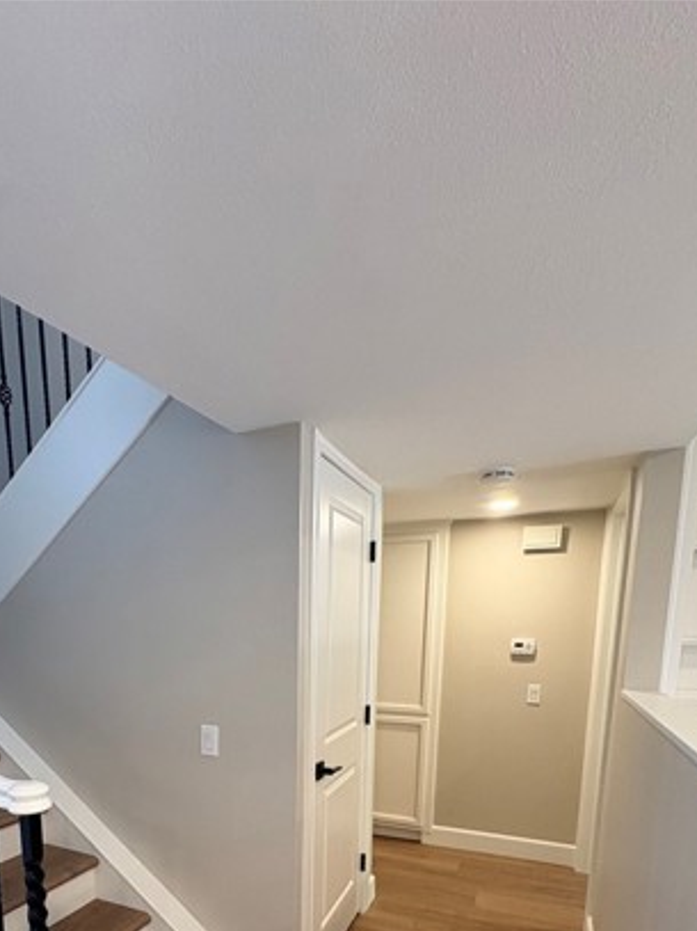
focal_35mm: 22
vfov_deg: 69.8
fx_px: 591
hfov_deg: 60.2
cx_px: 256
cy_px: 730
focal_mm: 2.22
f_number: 2.2
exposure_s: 1/60
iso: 160
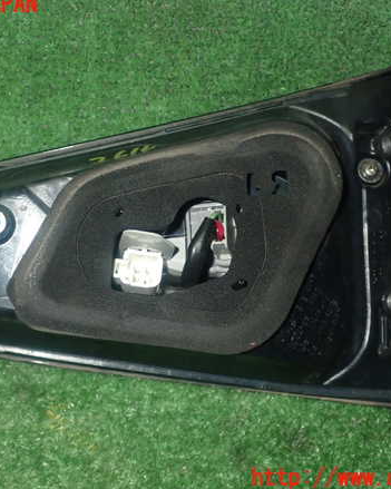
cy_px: 242
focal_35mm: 48
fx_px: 695
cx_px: 169
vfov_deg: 38.8
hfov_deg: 31.4
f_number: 7.1
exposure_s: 1/40
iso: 640
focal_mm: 6.37
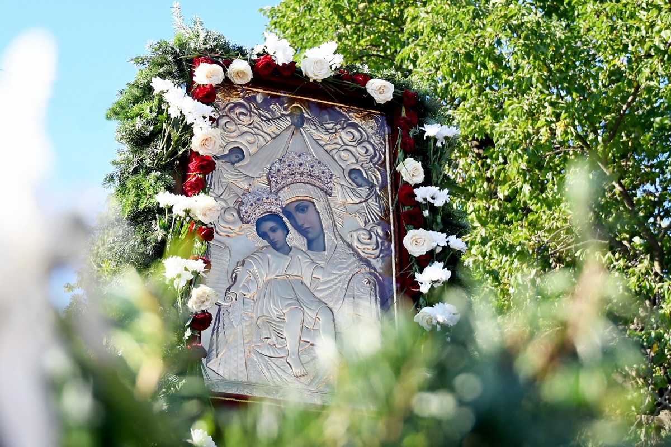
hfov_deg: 53.1
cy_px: 224
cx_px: 336
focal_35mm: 36
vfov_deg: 36.9
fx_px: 671
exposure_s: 1/2000
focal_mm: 24
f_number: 3.2
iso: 500
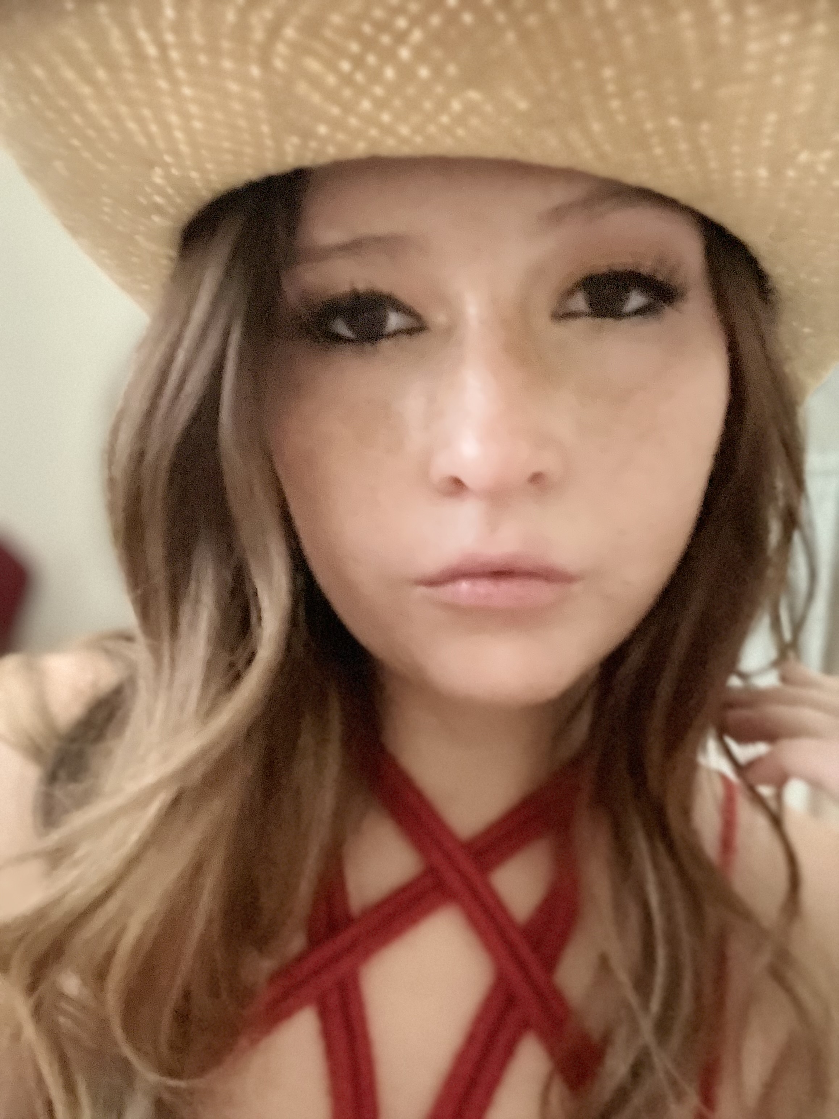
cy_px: 560
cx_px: 420
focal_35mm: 30
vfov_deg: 60.0
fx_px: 969
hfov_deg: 46.8
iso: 2000
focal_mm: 2.71
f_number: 2.2
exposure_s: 1/15
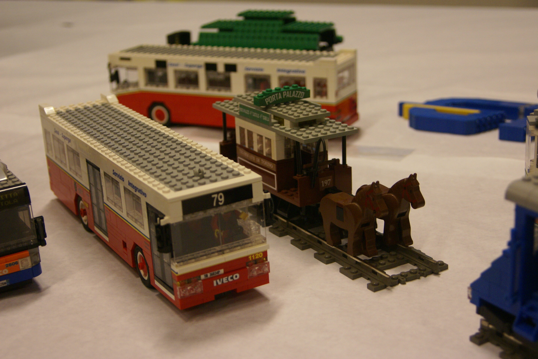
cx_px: 269
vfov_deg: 25.8
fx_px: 785
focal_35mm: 52
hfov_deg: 37.8
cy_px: 180
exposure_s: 1/40
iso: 400
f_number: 4.5
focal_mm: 35
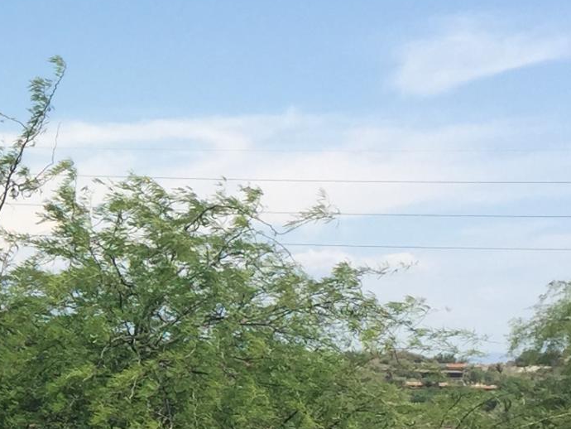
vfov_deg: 11.8
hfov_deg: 14.6
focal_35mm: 126
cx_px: -264
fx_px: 2079
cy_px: 218
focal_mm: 4.15
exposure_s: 1/2326
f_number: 2.2
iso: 32
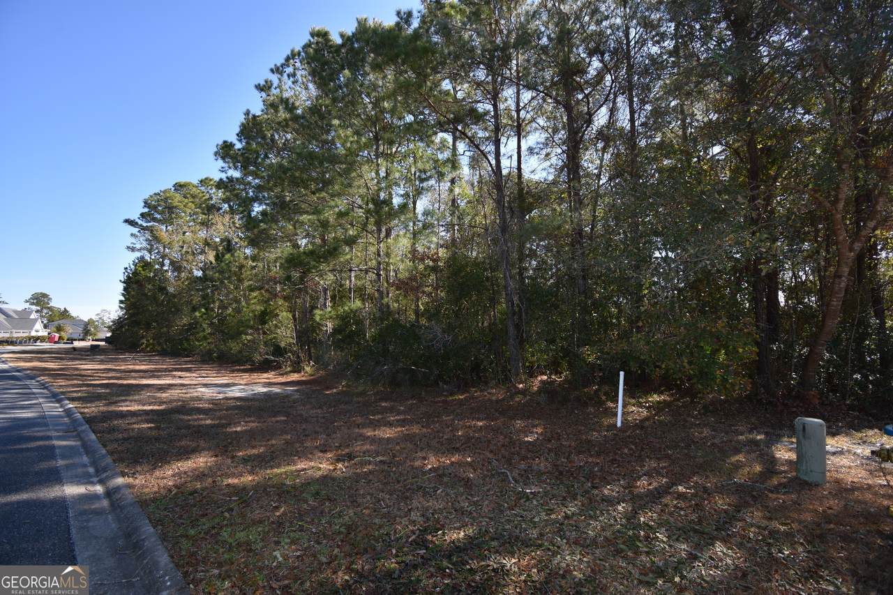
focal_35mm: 15
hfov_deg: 100.4
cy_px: 298
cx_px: 446
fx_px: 372
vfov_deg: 77.3
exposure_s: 1/250
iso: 100
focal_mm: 10
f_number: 4.5
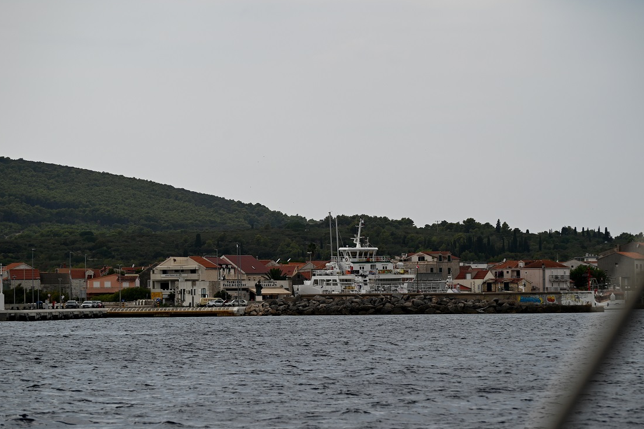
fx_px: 2844
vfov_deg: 8.6
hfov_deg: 12.9
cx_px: 342
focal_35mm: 159
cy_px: 237
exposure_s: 1/640
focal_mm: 135
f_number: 6.3
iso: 100
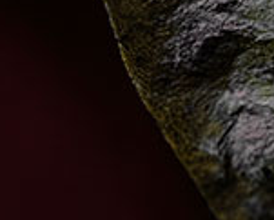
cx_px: 445
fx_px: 5307
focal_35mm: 654
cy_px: 88
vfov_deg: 2.4
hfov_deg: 2.9
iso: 640
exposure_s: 1/500
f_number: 7.1
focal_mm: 210
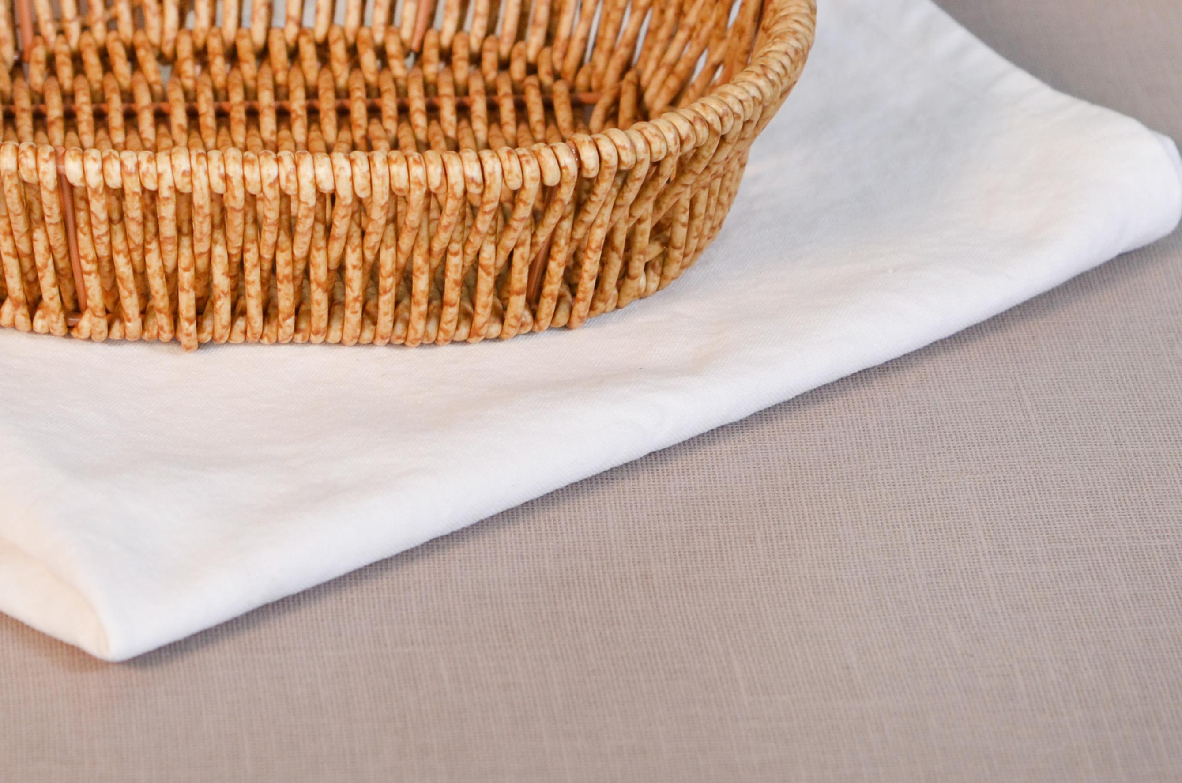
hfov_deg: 14.8
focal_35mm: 138
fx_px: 4522
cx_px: 264
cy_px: 83
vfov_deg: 9.9
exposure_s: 1/80
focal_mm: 50
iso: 400
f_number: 4.5
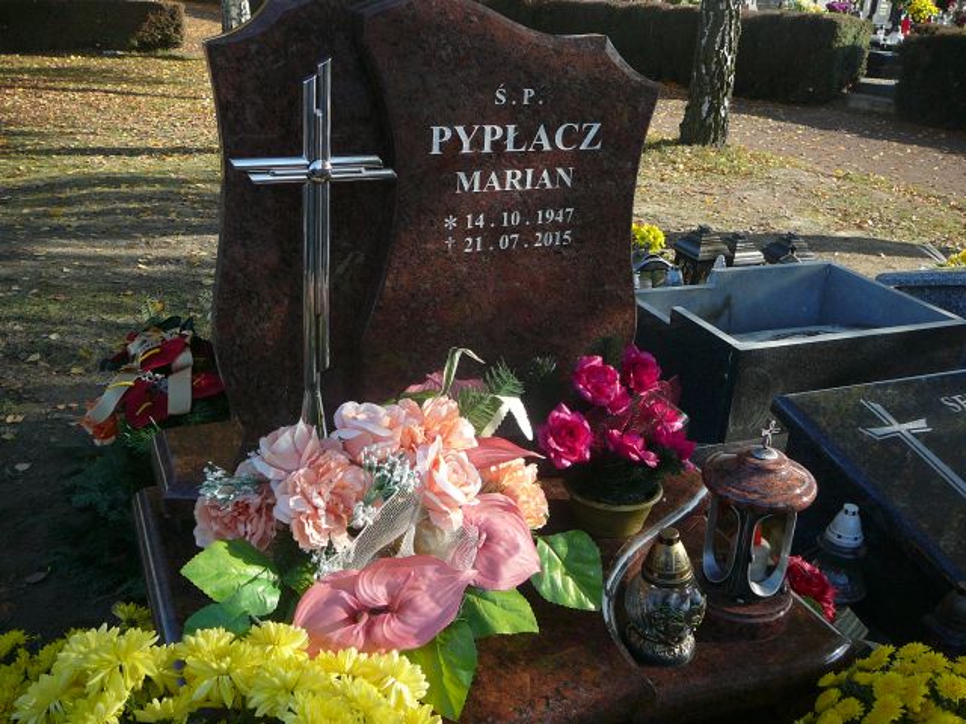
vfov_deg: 40.7
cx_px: 483
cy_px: 362
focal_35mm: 35
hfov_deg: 52.6
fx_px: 977
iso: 80
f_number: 2.8
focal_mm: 5.2
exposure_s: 1/400
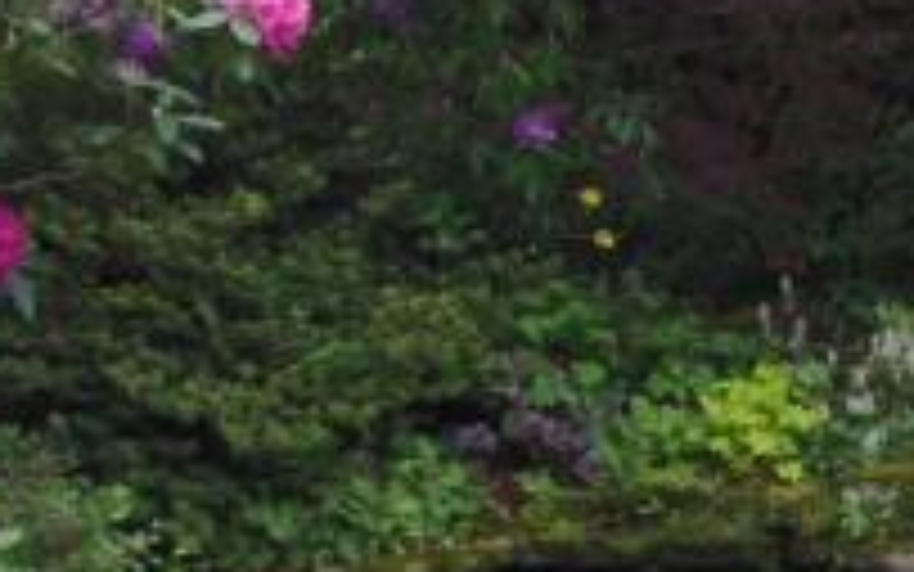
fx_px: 1819
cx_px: 1105
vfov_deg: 17.7
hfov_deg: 25.3
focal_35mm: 73
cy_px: 457
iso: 64
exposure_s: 1/125
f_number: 2.9
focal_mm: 4.3
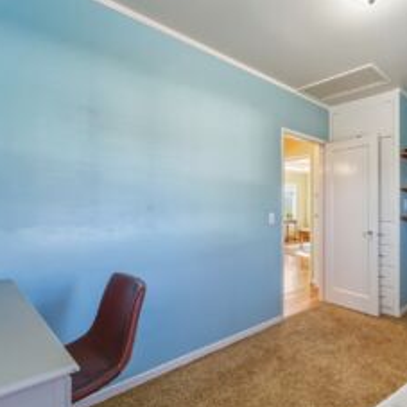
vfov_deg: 72.1
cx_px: 319
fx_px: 279
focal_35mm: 21
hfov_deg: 66.3
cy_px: 209
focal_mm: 14
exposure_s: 1/80
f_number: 9
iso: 400
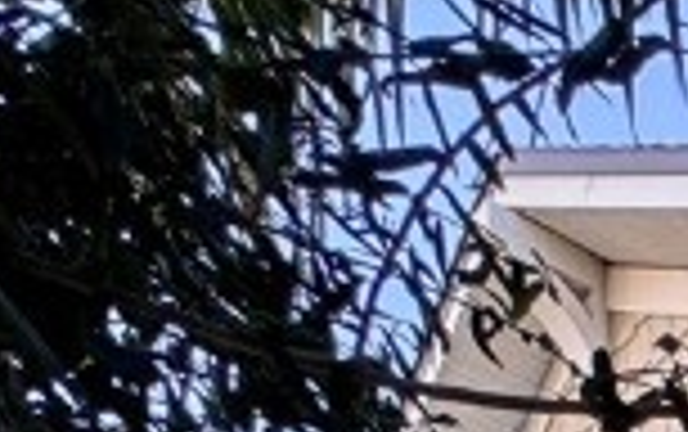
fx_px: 1858
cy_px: 1710
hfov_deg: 12.2
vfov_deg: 8.1
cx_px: 1956
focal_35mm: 99
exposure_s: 1/99
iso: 64
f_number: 2.2
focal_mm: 2.22
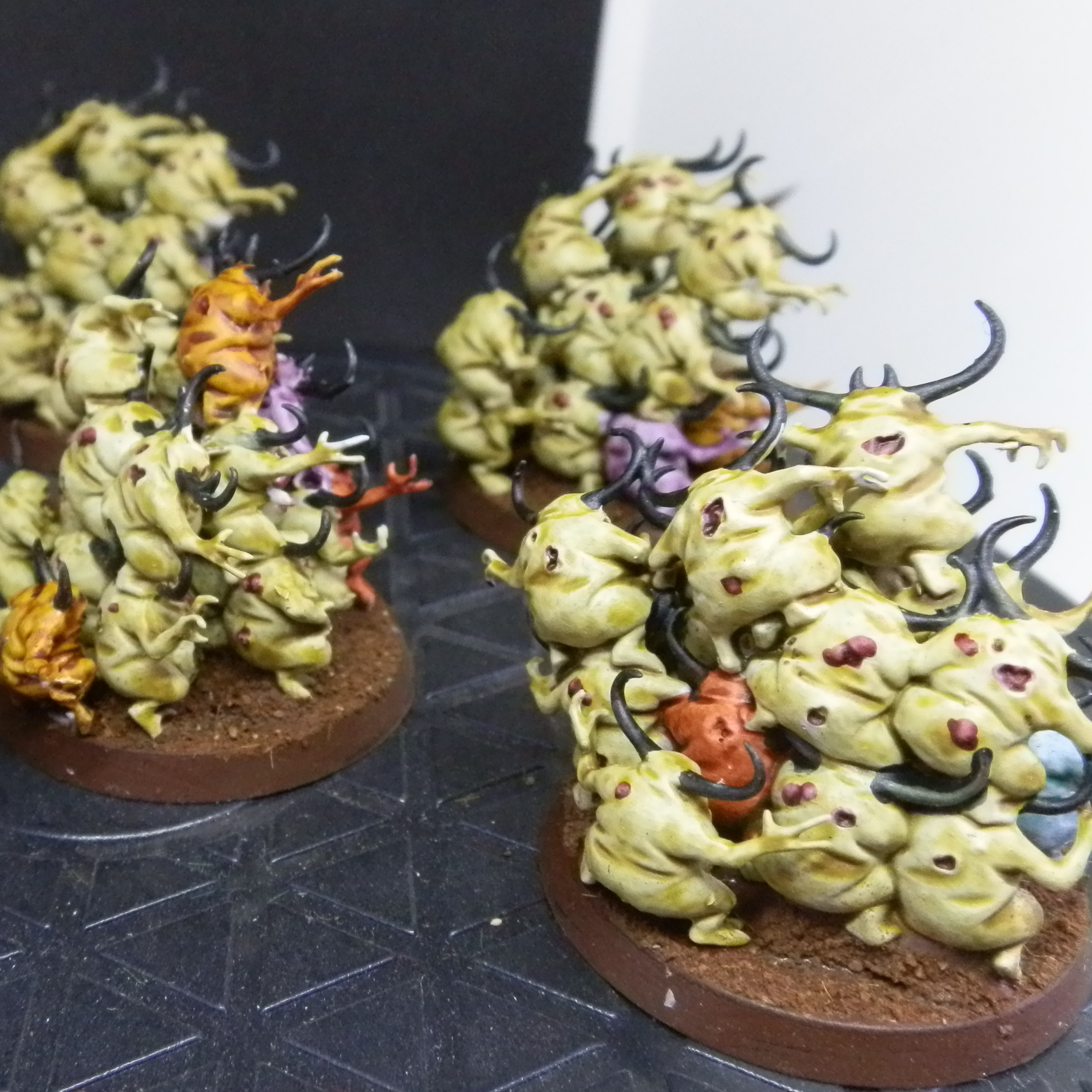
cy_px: 562
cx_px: 293
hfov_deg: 40.8
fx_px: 1428
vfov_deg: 41.9
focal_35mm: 40
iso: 400
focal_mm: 5
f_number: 3.1
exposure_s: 1/80
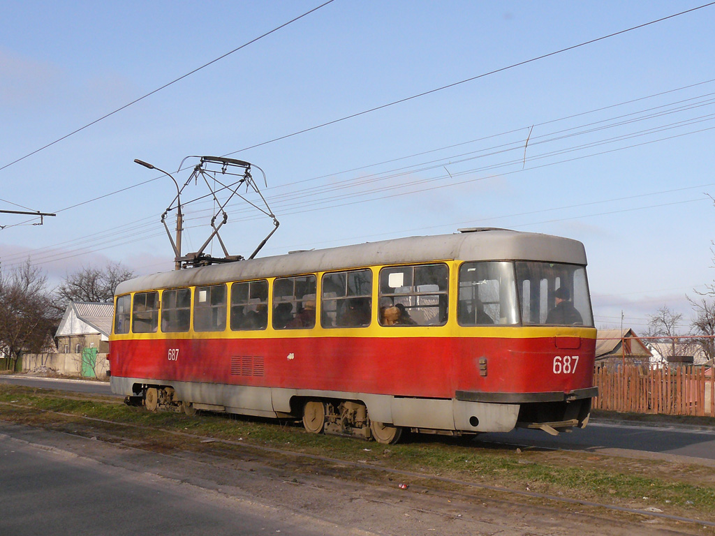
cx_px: 358
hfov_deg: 43.9
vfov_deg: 33.6
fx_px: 888
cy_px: 268
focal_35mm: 43
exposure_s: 1/1300
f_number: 4
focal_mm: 7.1
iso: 200
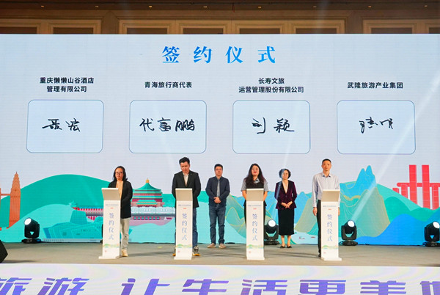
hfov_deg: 42.7
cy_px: 148
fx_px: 563
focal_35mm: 46
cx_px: 220
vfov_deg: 29.3
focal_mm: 31
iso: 1600
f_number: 9
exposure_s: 1/125
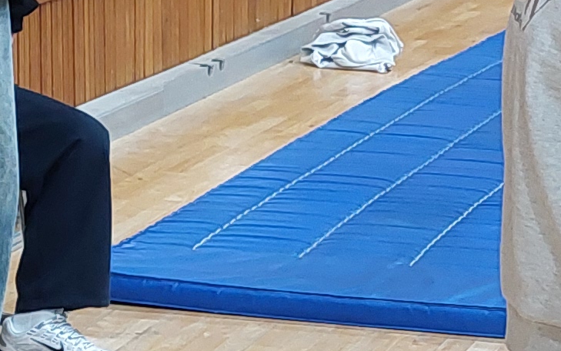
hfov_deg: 12.4
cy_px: 21
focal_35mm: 168
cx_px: 394
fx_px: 2569
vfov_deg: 7.8
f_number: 1.8
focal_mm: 5.23
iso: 500
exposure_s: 1/60
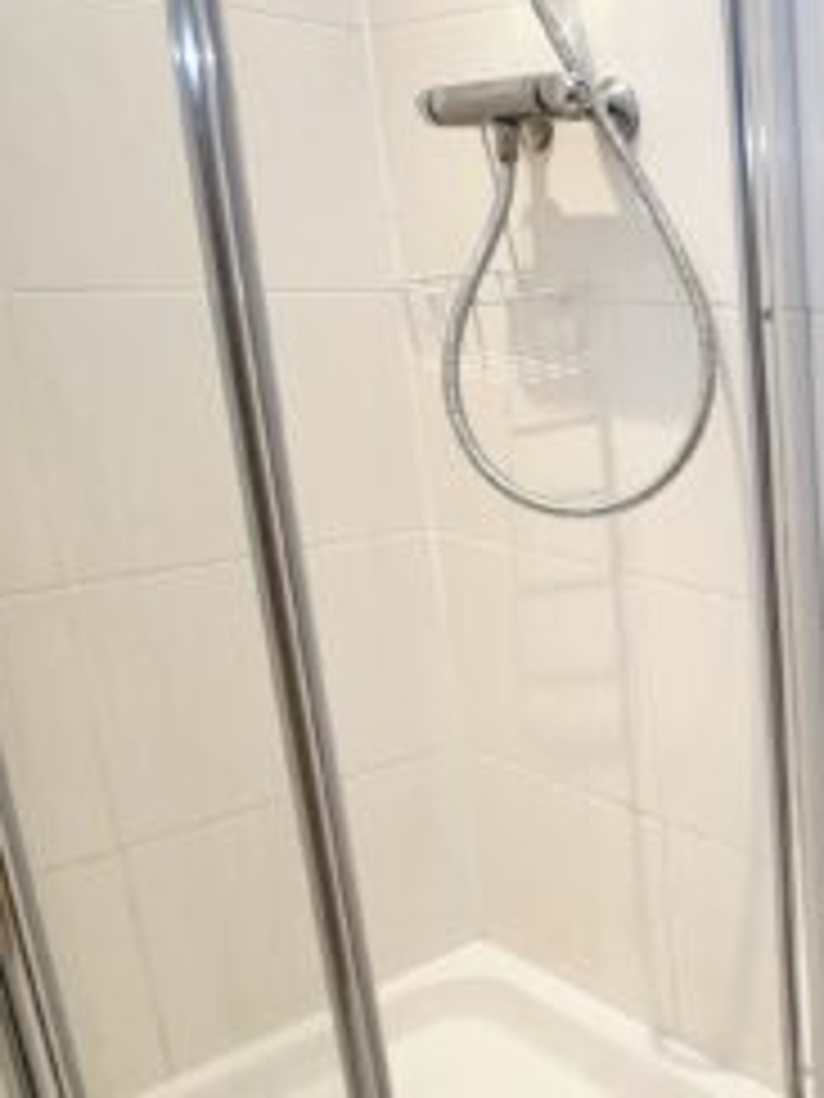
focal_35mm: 34
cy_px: 592
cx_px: 1166
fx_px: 1079
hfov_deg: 29.6
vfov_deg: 53.9
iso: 100
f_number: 4.5
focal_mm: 10
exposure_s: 1/10
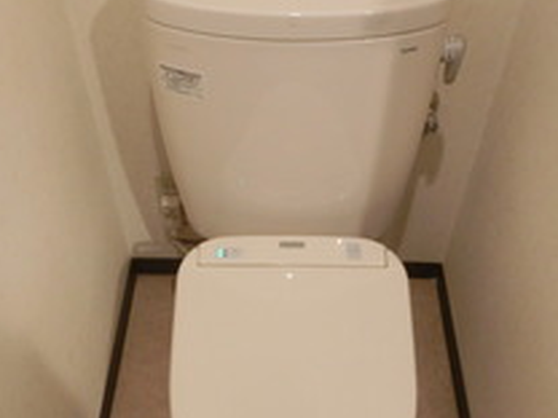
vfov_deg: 35.6
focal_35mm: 40
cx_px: 272
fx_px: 645
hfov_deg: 46.8
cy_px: 284
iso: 400
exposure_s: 1/30
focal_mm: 4.24
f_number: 3
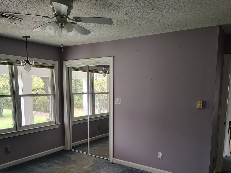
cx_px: 108
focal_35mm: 32
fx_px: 214
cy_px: 112
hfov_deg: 56.8
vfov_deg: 43.7
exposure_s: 1/60
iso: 652
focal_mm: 5.56
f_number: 1.8
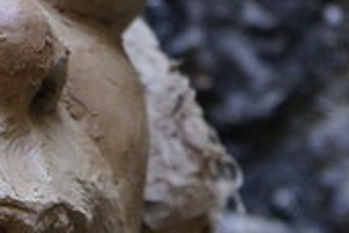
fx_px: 3868
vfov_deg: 3.4
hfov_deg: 5.0
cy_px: 55
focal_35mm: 399
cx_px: -435
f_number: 5.6
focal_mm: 57
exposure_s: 1/80
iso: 2000
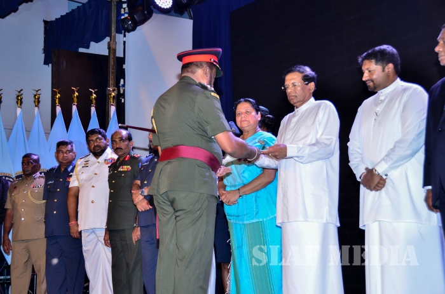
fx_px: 666
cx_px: 222
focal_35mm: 54
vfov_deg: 24.9
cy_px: 147
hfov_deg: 37.0
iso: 400
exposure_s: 1/125
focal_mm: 36
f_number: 4.5
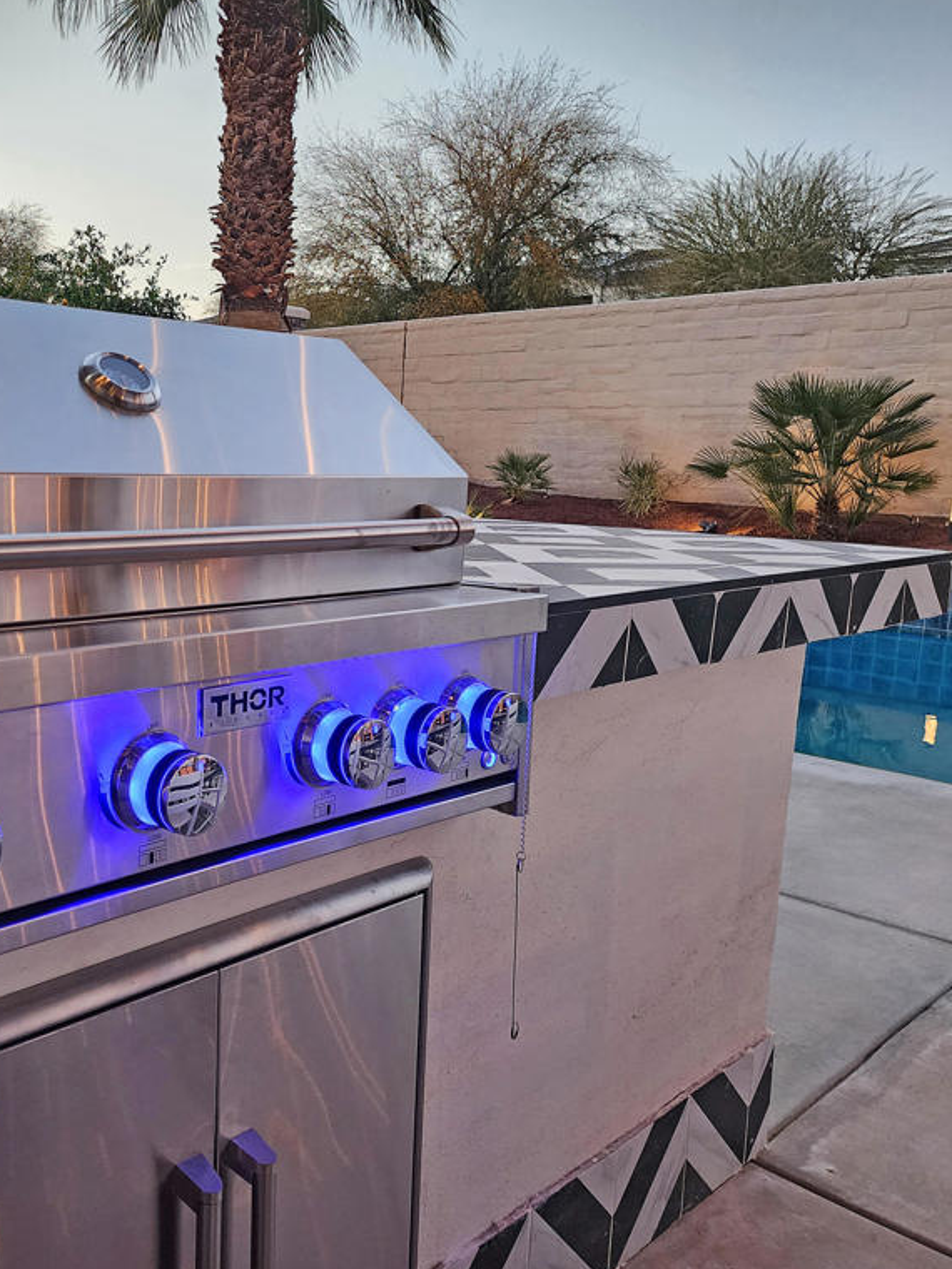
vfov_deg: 58.4
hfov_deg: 43.5
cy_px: 633
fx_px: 1137
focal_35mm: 31
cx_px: 204
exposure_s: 1/120
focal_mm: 6.4
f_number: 1.8
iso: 320
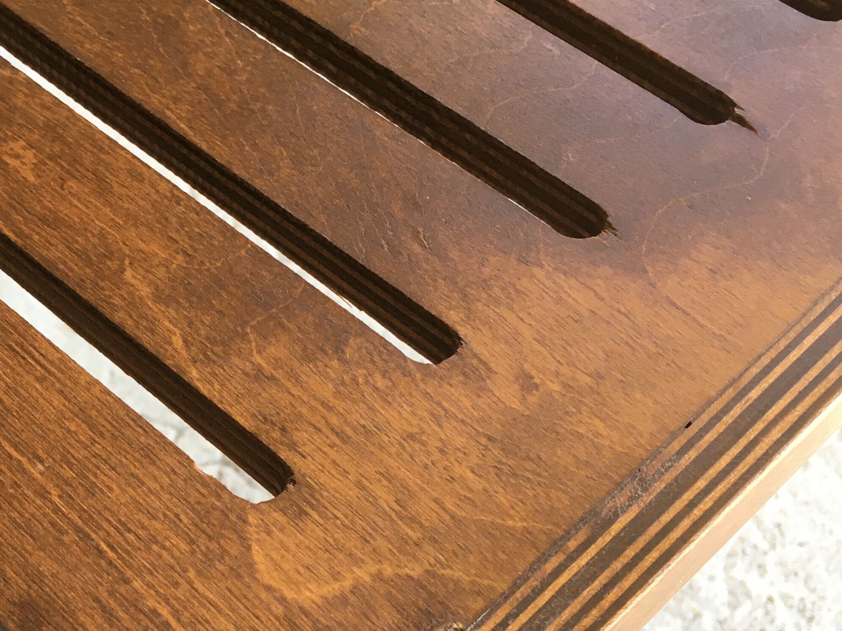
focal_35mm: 59
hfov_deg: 31.2
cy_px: 545
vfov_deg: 24.2
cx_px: 81
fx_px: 1435
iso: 25
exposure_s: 1/33
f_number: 2.2
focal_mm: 4.15
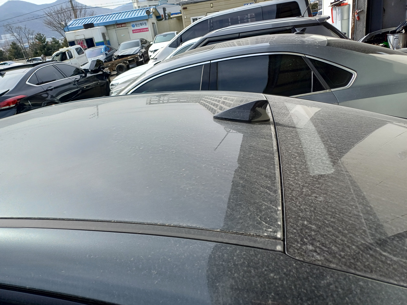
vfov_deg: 54.9
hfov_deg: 69.4
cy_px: 152
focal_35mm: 25
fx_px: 294
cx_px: 204
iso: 50
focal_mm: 4.65
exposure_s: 1/837
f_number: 1.8
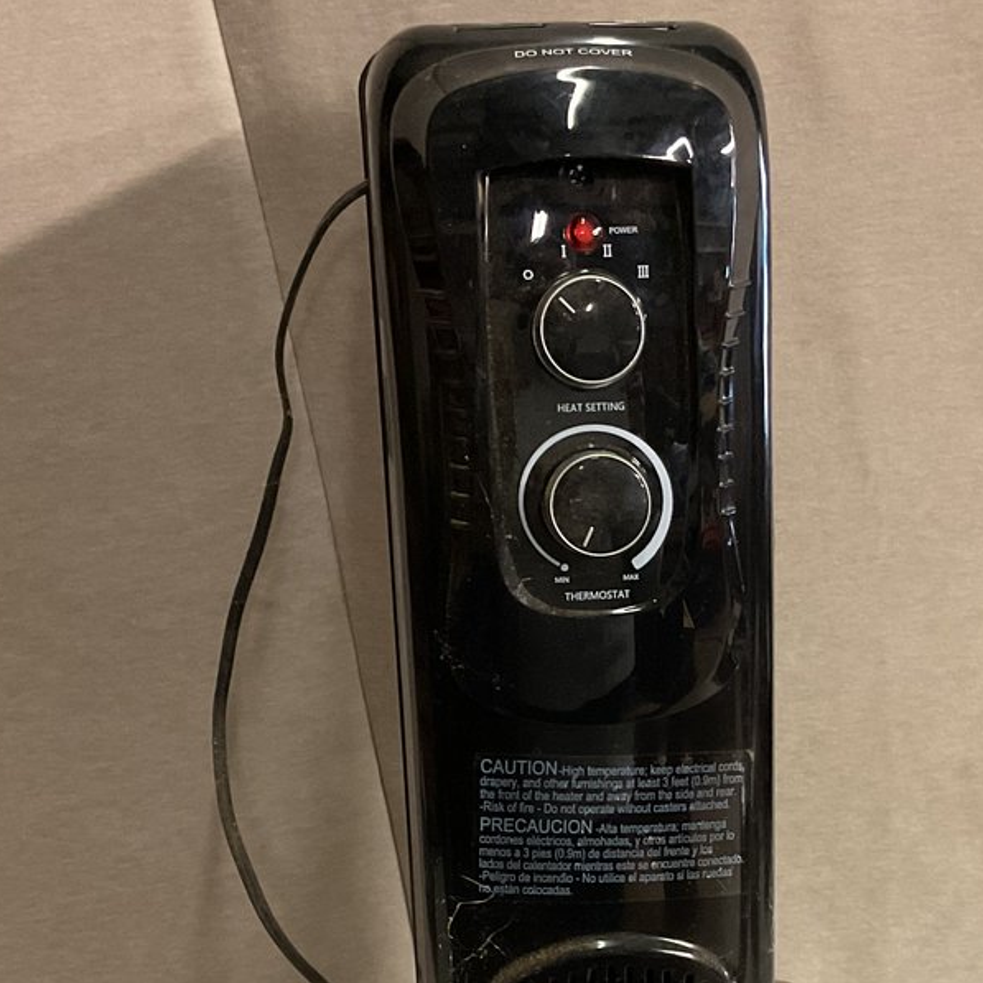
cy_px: 786
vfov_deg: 26.0
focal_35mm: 65
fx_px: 2088
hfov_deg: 26.3
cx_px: 696
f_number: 1.8
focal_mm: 3
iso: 200
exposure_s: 1/40
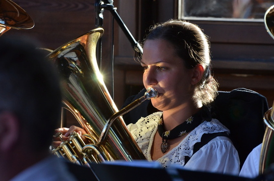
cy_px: 98
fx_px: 2900
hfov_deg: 5.4
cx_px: 171
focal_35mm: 382
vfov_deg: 3.6
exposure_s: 1/1250
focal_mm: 200
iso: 800
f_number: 4.5
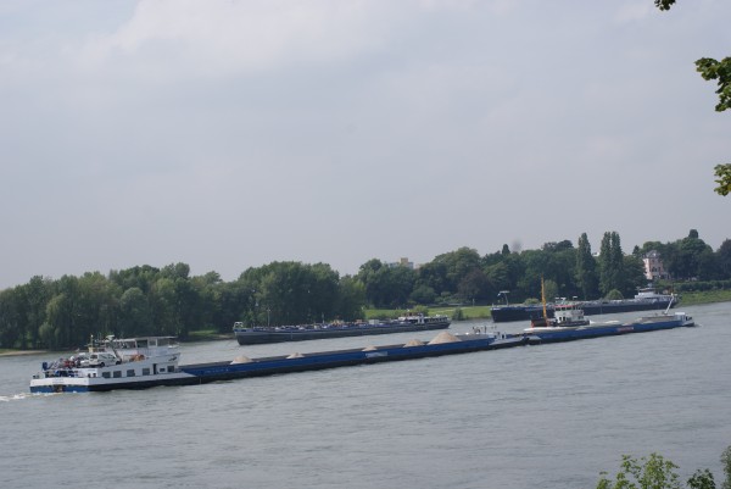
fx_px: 1676
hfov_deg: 24.6
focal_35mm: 82
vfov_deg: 16.6
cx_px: 366
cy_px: 244
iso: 100
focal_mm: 55
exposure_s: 1/250
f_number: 11
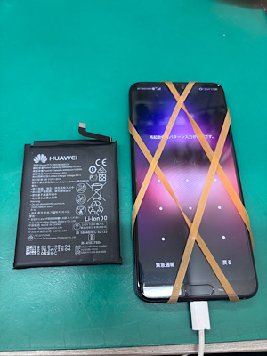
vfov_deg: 67.3
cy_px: 178
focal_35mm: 26
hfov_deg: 53.1
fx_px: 267
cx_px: 134
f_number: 1.6
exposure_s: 1/50
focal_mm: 5.96
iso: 80
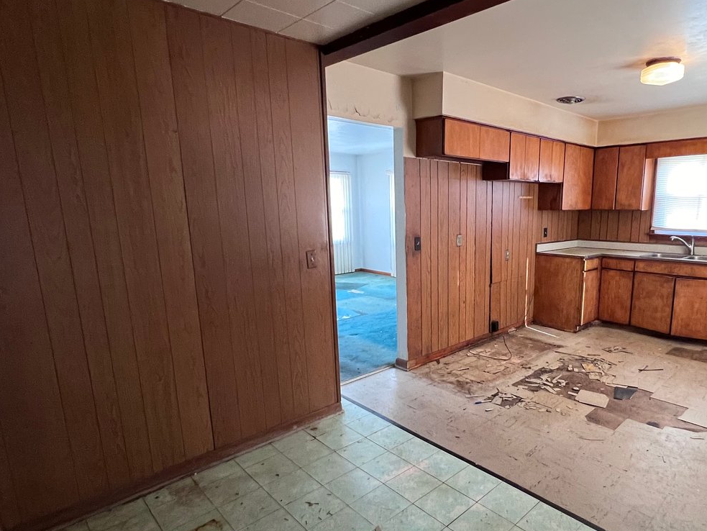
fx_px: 409
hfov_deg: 80.3
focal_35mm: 20
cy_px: 287
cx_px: 439
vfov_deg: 65.9
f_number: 1.8
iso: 400
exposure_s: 1/60
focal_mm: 1.57
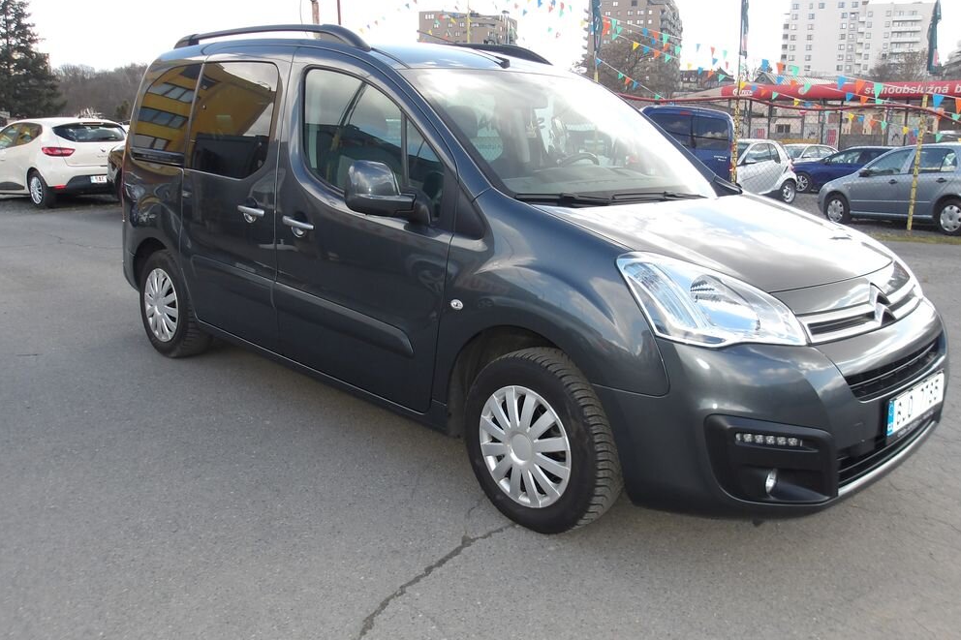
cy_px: 276
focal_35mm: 29
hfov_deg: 63.7
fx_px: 774
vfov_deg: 44.8
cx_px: 494
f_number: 3
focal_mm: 4.9
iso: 100
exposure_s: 1/268
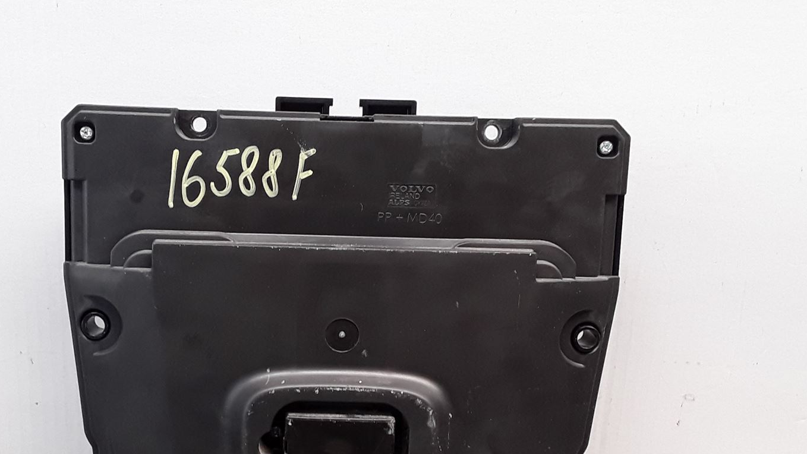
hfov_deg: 44.3
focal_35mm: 46
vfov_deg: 25.7
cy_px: 341
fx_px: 984
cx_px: 308
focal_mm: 2.91
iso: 64
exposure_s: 1/50
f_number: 1.9
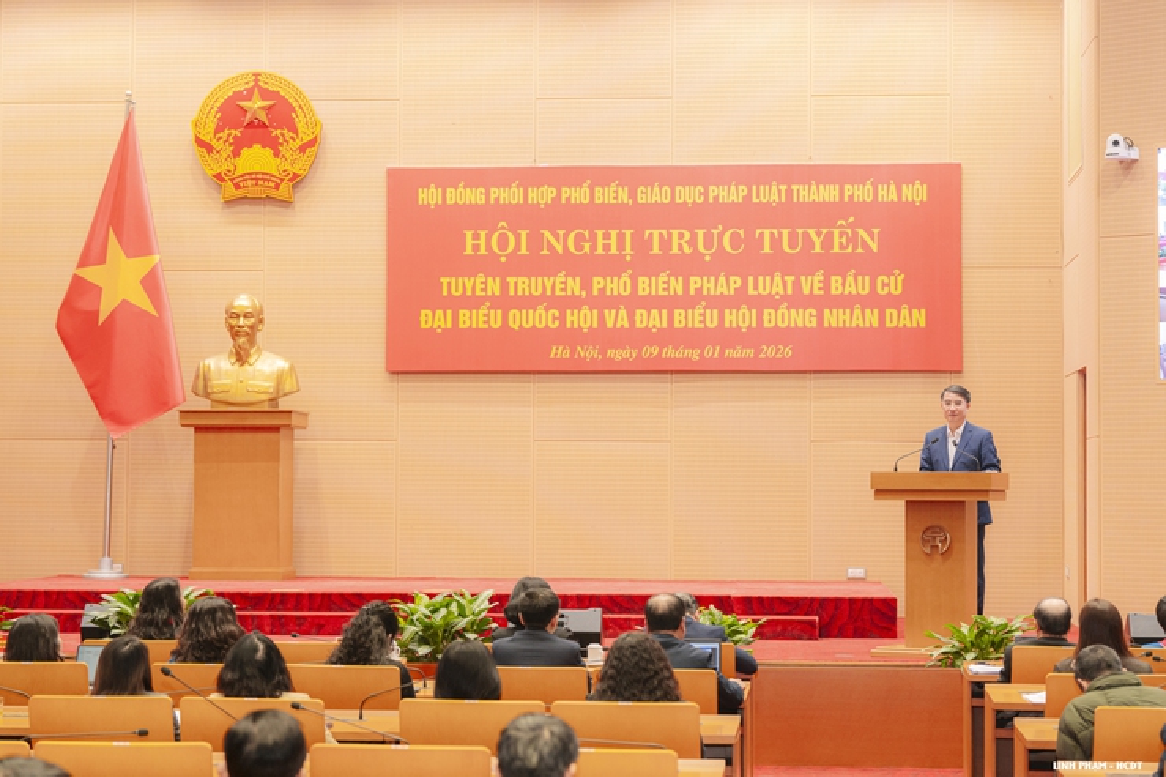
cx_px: 583
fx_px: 2396
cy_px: 388
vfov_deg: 18.4
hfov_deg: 27.4
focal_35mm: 74
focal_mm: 74
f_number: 4
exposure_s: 1/160
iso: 2000
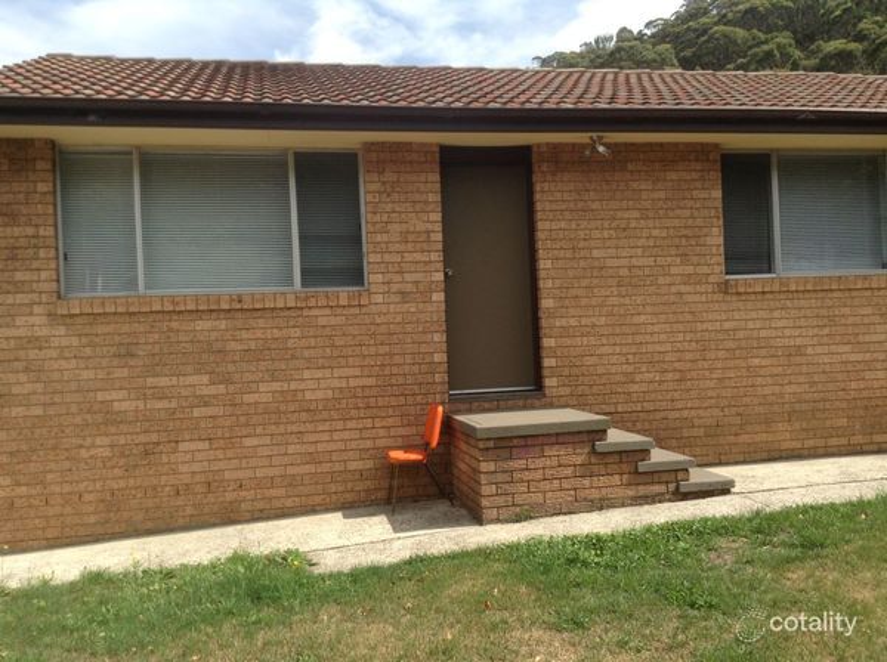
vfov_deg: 42.8
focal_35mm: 33
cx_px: 444
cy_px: 331
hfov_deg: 55.4
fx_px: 844
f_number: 2.4
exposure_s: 1/840
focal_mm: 3.3
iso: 32
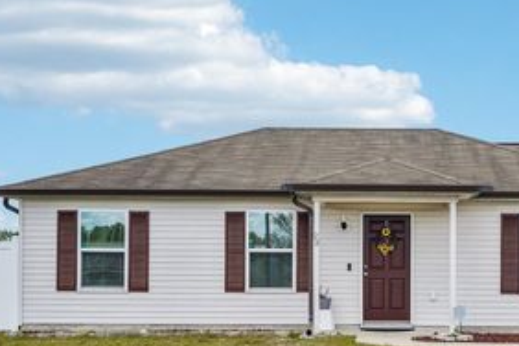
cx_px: 409
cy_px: 260
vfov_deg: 21.7
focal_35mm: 62
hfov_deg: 31.6
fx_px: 894
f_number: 8
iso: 50
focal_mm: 35
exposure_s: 1/90
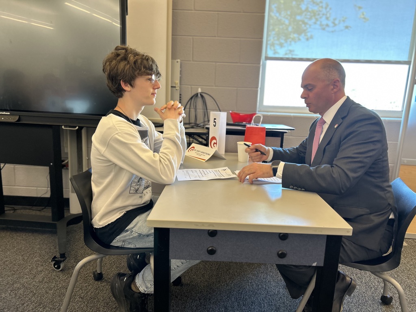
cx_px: 208
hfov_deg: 67.3
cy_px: 156
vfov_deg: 53.1
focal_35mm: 26
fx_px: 312
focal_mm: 5.7
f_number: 1.5
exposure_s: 1/60
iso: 100
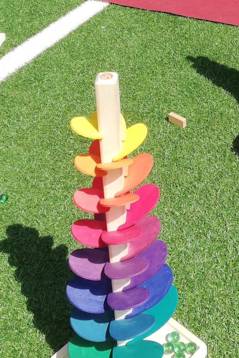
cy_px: 17
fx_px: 587
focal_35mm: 59
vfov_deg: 31.8
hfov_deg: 22.1
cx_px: 241
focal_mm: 3.81
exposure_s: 1/867
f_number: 2.2
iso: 50
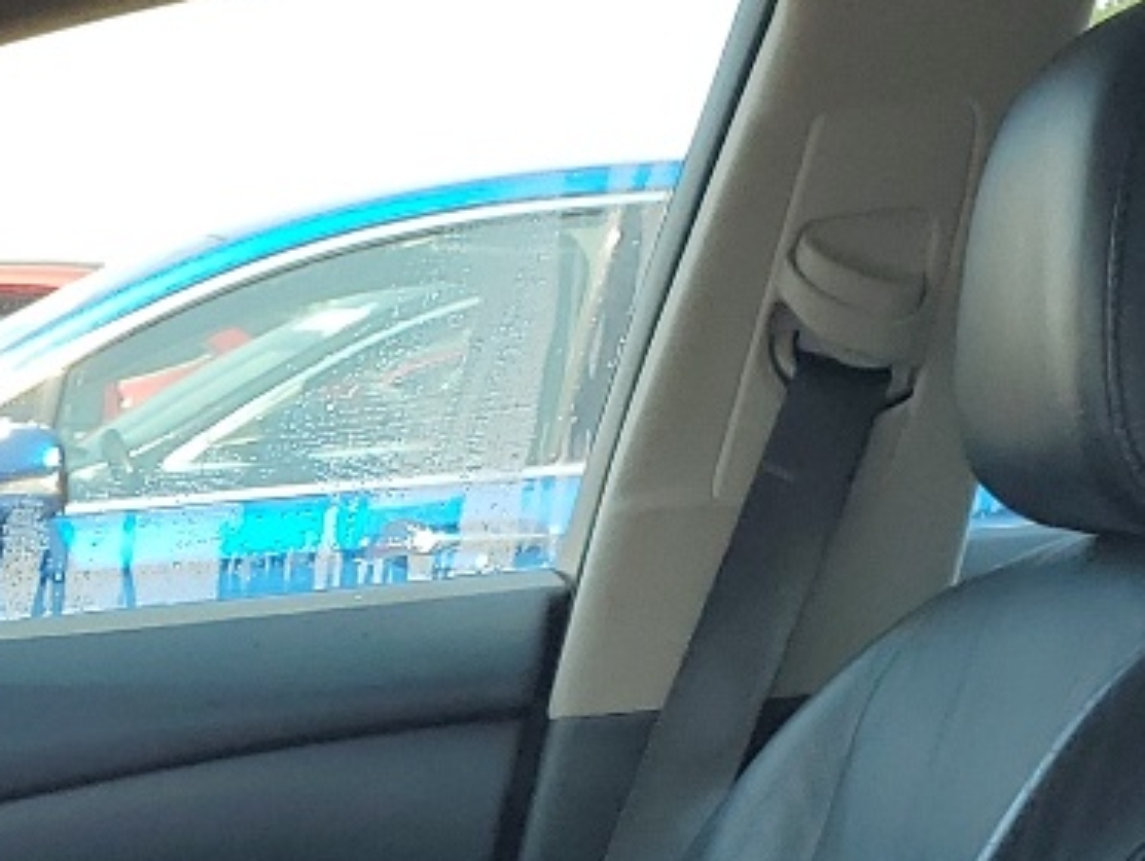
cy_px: 1833
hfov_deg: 16.6
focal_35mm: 112
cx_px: -324
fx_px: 3708
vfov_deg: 11.6
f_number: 1.5
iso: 50
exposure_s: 1/556
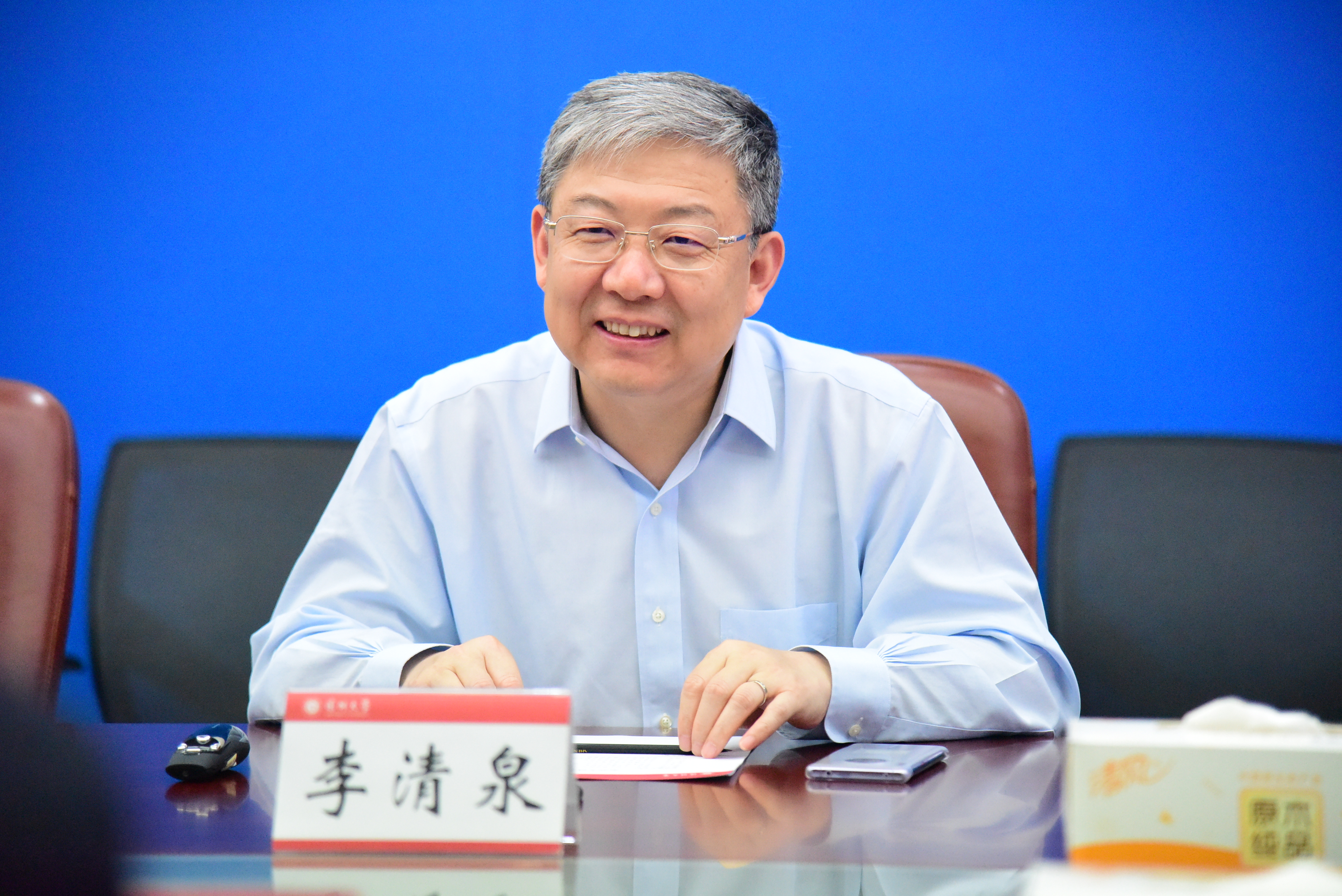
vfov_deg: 11.4
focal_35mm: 120
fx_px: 4474
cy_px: 448
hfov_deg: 17.1
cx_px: 671
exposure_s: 1/400
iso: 10000
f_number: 4
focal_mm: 120
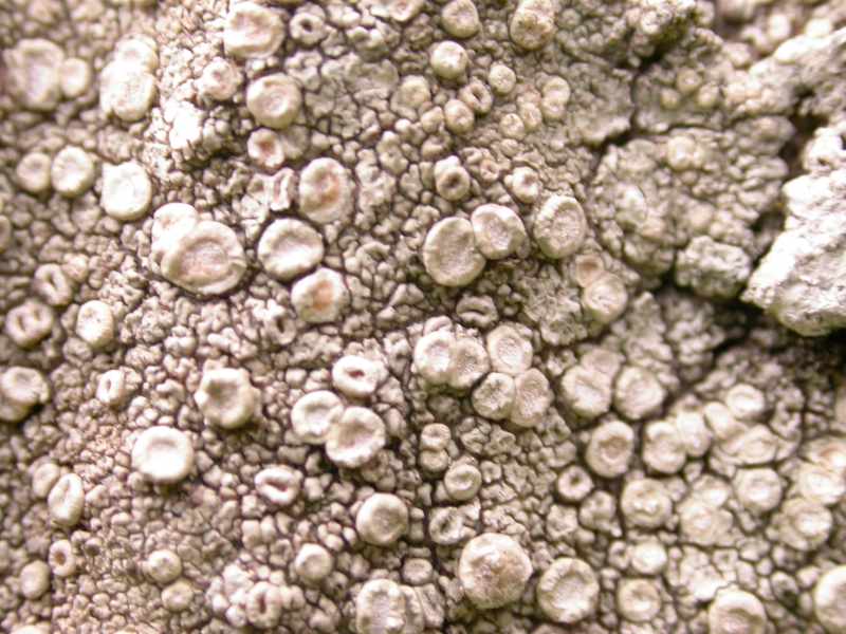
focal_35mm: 79
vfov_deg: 18.7
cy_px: 317
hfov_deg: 24.7
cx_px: 423
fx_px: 1931
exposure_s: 1/51.4
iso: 100
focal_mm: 16.4
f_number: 3.5
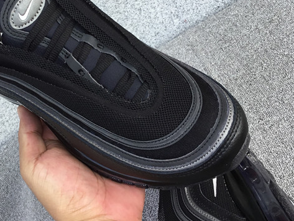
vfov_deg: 24.6
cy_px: 59
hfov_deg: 32.1
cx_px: 71
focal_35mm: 59
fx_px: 501
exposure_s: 1/196
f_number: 2.4
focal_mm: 3.3
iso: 25
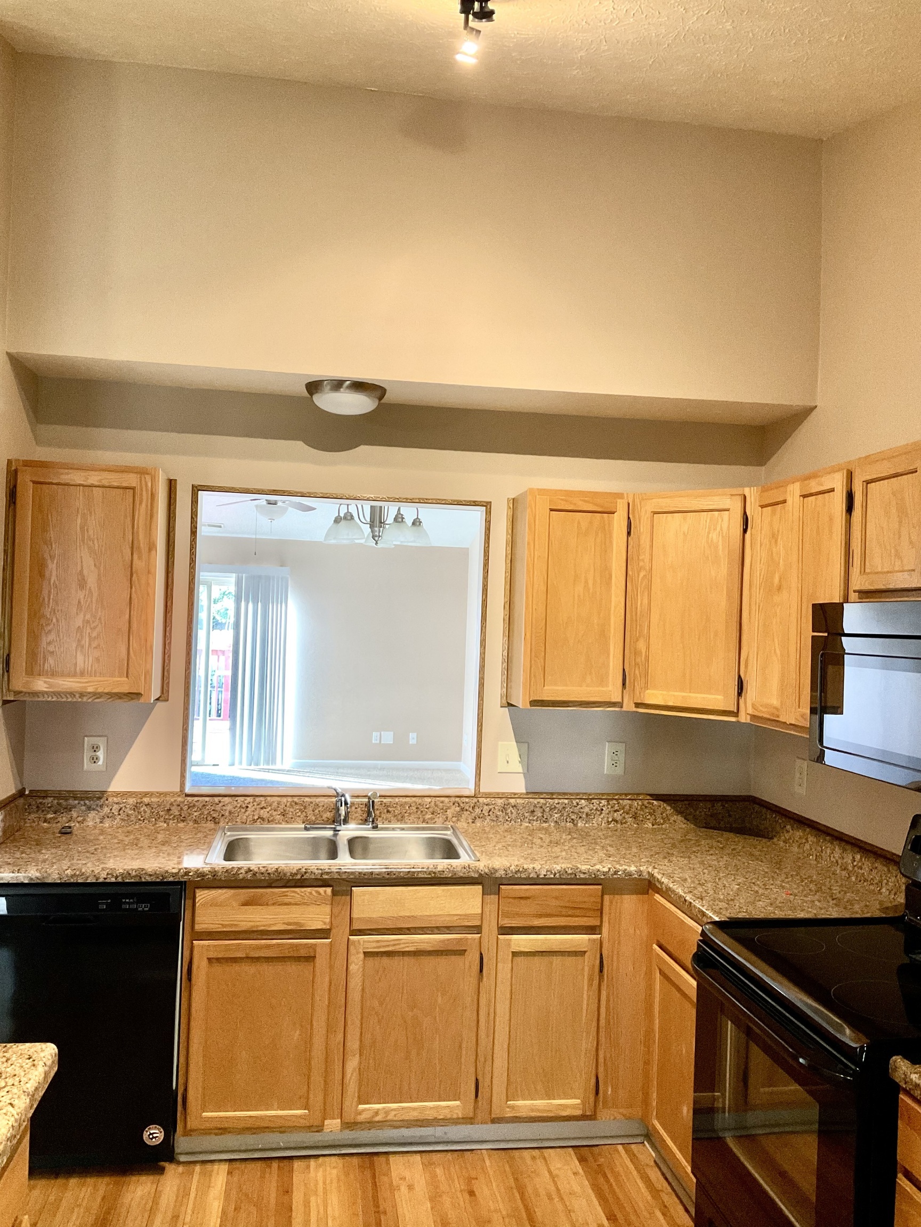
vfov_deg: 61.7
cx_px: 460
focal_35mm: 29
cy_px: 614
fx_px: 1029
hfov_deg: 48.2
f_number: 1.8
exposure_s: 1/60
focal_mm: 3
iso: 200
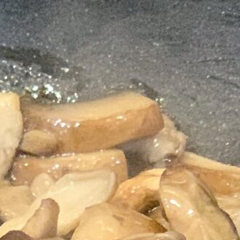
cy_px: 497
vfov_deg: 4.8
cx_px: 21
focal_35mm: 362
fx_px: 2840
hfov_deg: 4.8
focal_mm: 6
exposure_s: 1/33
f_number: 2.4
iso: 400
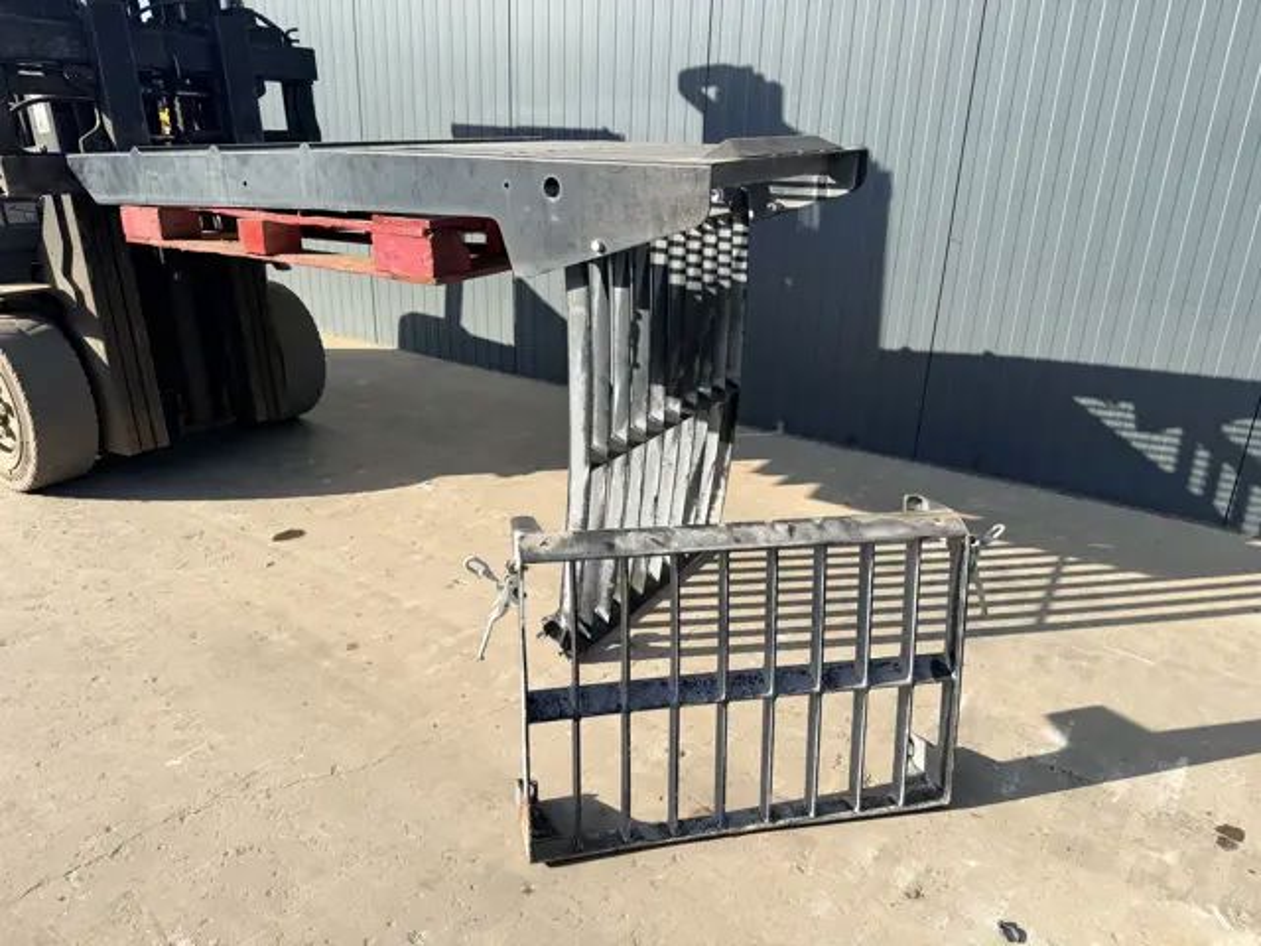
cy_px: 473
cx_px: 630
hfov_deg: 71.6
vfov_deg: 56.8
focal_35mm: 24
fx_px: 874
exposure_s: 1/2053
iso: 80
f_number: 1.78
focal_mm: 6.76
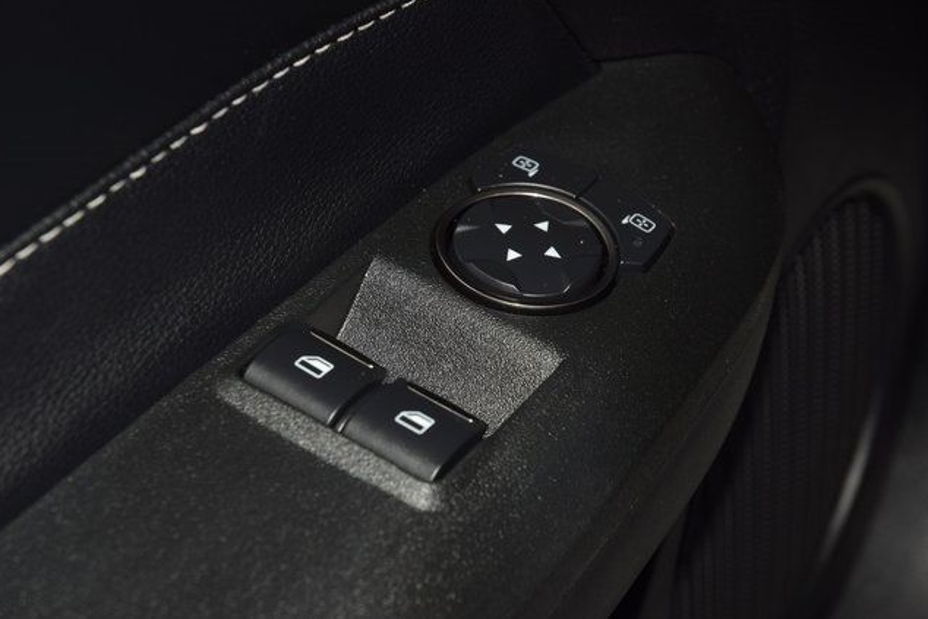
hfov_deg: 19.3
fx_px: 2733
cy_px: 308
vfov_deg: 12.9
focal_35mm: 106
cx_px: 465
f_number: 8
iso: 100
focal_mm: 70
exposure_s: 1/125
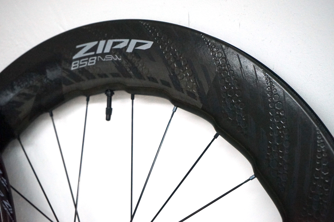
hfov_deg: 28.9
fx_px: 649
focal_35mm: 70
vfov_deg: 19.4
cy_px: 111
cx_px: 167
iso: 6400
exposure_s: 1/160
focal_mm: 70
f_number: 5.6
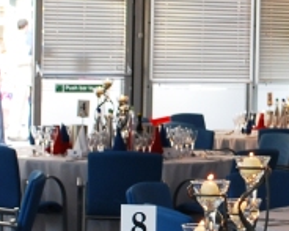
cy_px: 89
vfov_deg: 8.9
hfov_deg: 11.1
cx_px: 236
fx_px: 1479
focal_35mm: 173
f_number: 4
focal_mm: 22
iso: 200
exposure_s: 1/30
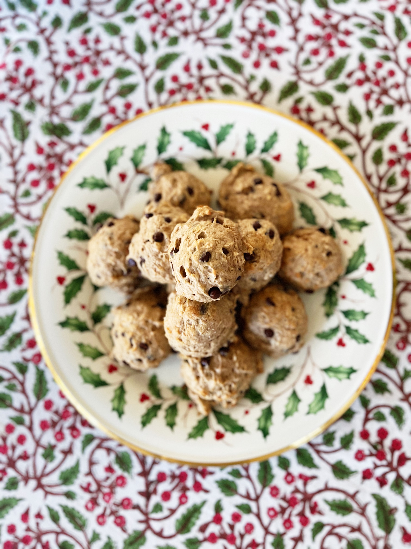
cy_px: 274
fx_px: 412
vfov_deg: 67.3
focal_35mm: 26
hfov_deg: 53.1
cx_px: 206
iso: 500
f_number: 1.6
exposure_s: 1/60
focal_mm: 5.1
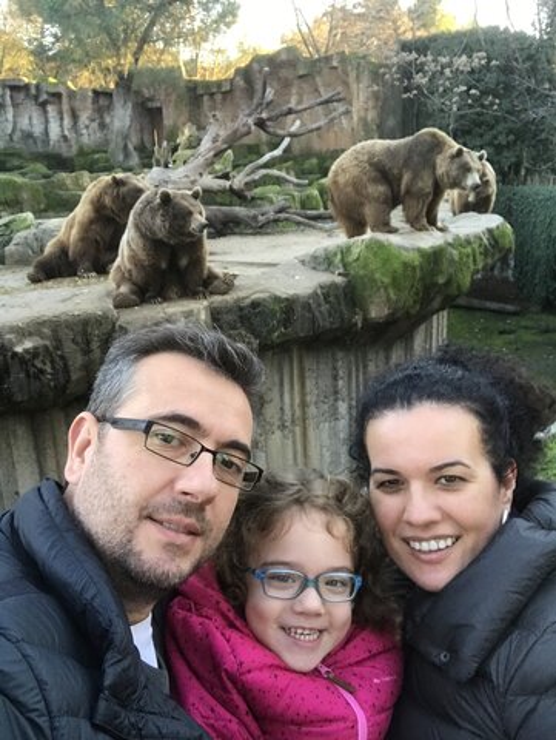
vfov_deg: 56.8
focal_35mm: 32
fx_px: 684
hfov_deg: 44.2
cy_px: 370
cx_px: 278
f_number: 2.2
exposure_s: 1/33
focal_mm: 2.87
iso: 40
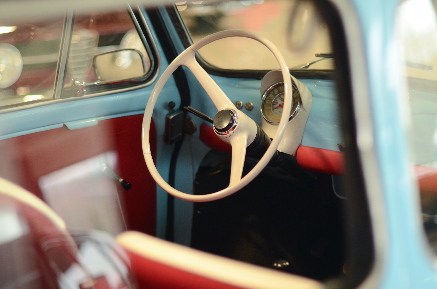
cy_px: 144
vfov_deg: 18.1
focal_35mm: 75
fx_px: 909
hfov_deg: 27.0
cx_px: 218
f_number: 1.8
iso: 320
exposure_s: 1/50
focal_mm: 50
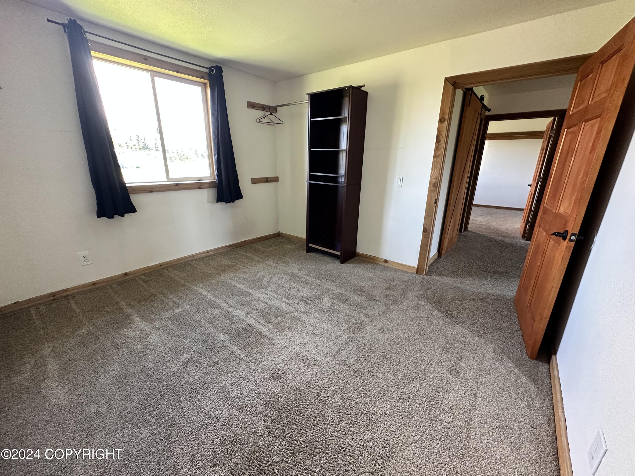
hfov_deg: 102.1
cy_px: 238
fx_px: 257
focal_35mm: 14
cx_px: 318
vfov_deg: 85.7
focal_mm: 2.22
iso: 320
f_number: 2.2
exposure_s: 1/60
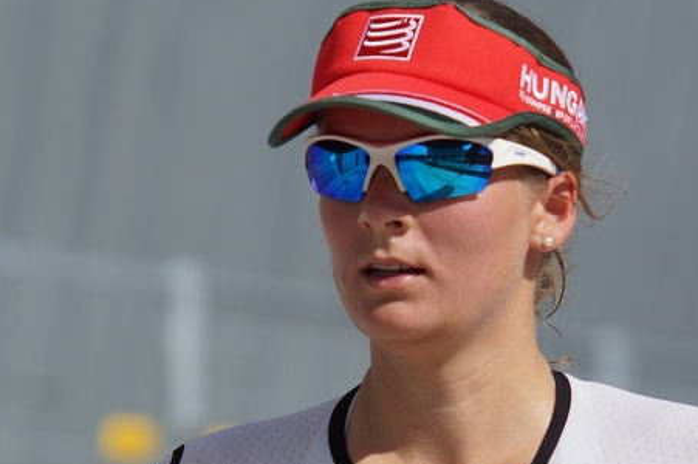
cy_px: 330
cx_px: 481
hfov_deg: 4.8
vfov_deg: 3.2
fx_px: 8253
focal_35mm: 426
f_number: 4
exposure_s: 1/1600
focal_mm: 160
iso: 100
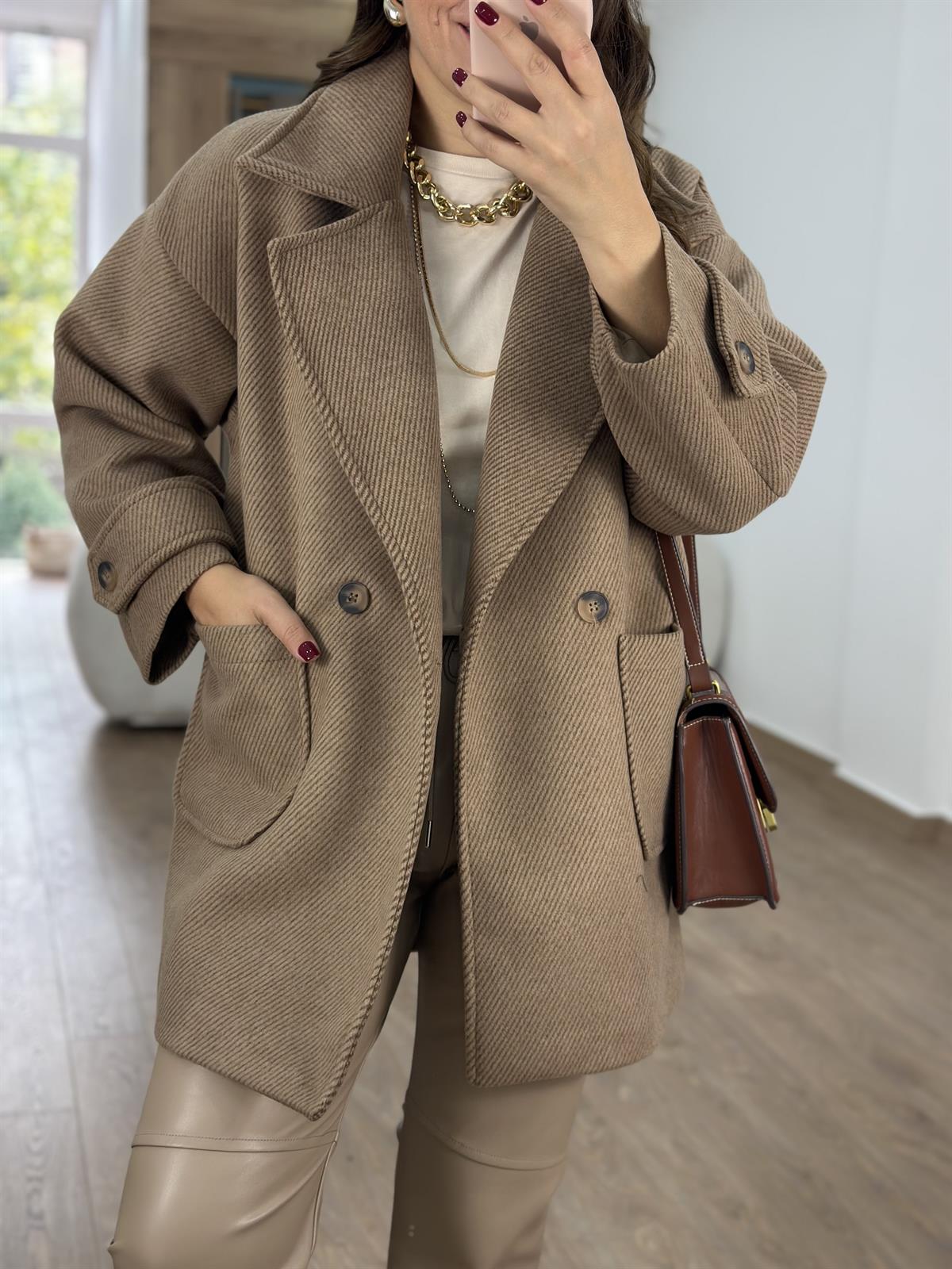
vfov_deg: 39.7
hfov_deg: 30.3
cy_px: 634
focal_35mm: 48
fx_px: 1760
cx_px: 476
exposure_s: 1/100
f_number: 1.78
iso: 80
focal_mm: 6.86
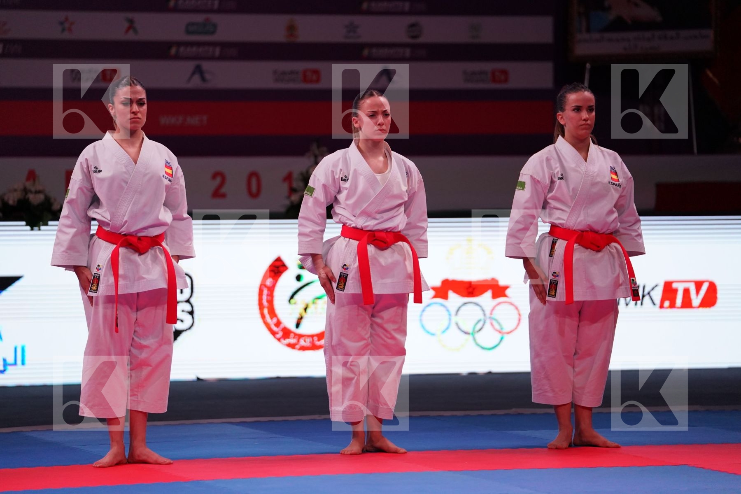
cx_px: 370
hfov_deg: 13.2
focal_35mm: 156
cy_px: 247
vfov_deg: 8.8
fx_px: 3211
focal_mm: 156
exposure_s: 1/1000
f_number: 2.8
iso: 2500
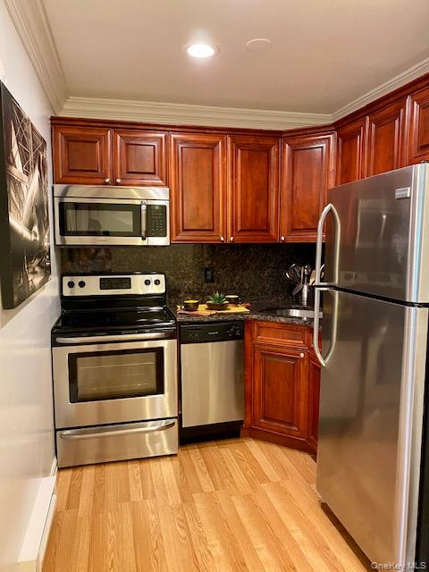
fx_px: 430
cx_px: 214
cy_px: 286
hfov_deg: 53.1
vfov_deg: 67.3
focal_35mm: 26
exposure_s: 1/60
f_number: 1.8
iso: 400
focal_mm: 4.25
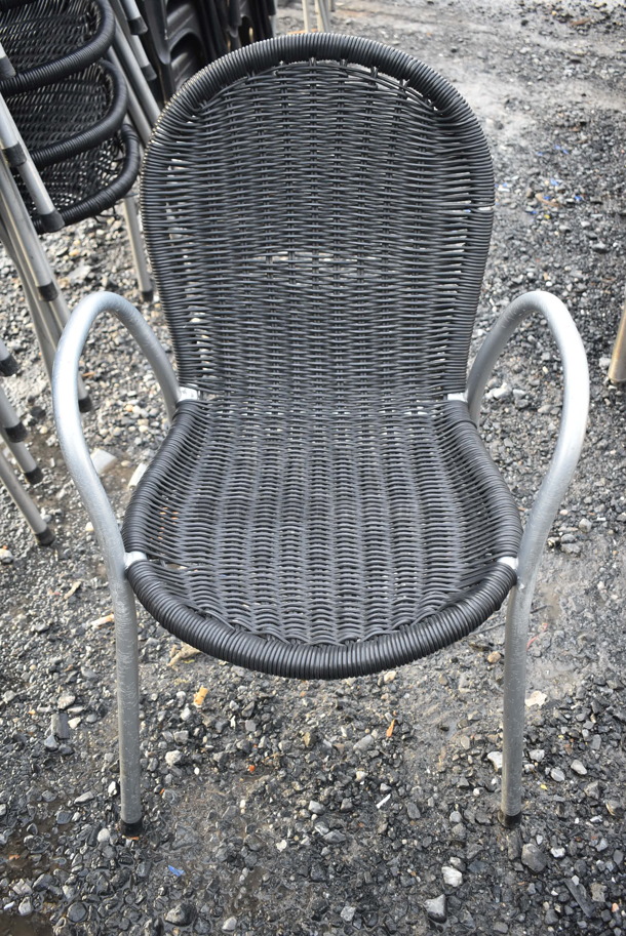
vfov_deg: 53.1
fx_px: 938
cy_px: 468
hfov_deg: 36.9
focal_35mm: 36
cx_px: 313
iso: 800
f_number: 4
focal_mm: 24
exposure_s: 1/200
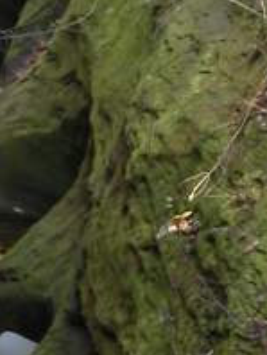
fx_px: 7686
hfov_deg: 2.0
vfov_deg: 2.6
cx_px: -260
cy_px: 312
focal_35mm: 749
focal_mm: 29.5
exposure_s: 1/14.4
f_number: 6.7
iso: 100
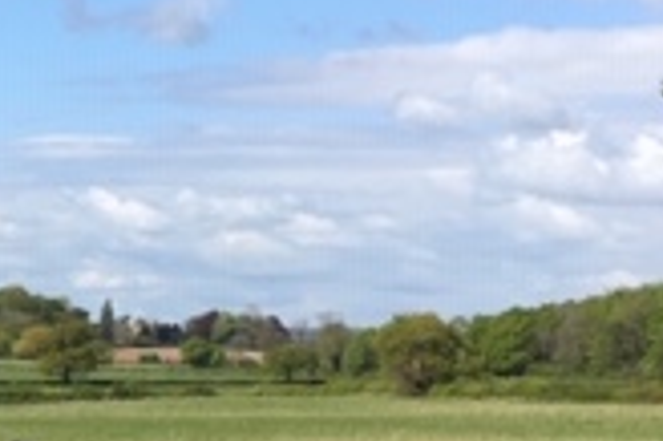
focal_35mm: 118
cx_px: -598
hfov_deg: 14.7
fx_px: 2171
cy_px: 81
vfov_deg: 11.5
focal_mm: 4.15
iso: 25
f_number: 2.2
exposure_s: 1/1425
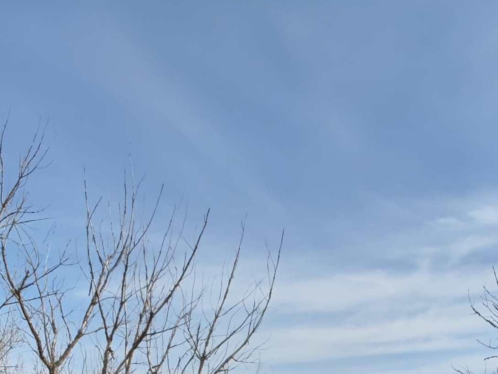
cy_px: 441
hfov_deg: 42.0
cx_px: 227
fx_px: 647
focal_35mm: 45
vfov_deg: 28.3
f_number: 2.55
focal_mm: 16
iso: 106
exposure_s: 1/2184
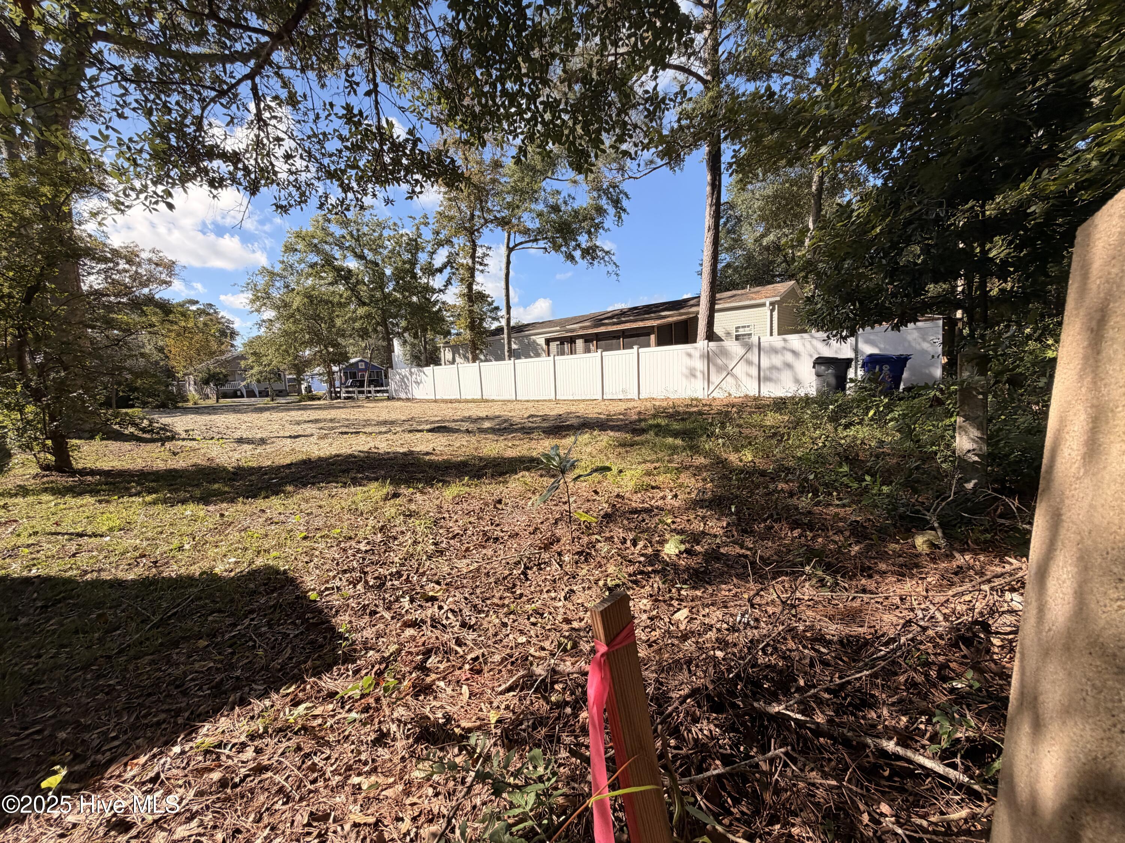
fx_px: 455
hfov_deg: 102.1
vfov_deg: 85.7
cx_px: 562
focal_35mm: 14
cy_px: 422
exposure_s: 1/742
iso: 40
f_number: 2.2
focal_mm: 2.22
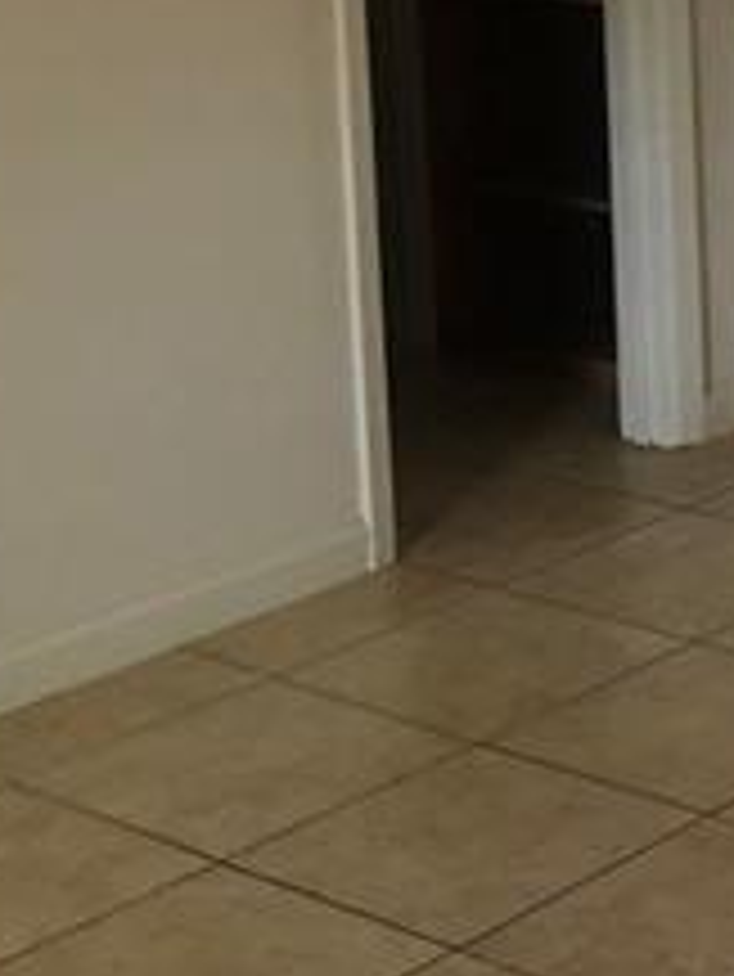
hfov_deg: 13.7
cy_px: -54
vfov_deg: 19.1
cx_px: 1229
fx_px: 2796
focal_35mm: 99
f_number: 1.8
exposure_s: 1/9
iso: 100
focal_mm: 3.99
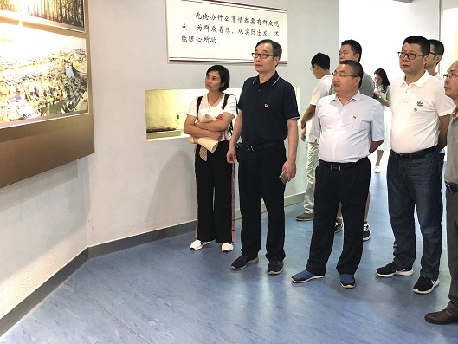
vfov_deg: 39.4
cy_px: 126
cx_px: 288
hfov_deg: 50.8
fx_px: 476
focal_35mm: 36
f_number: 1.8
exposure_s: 1/60
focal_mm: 4
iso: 320
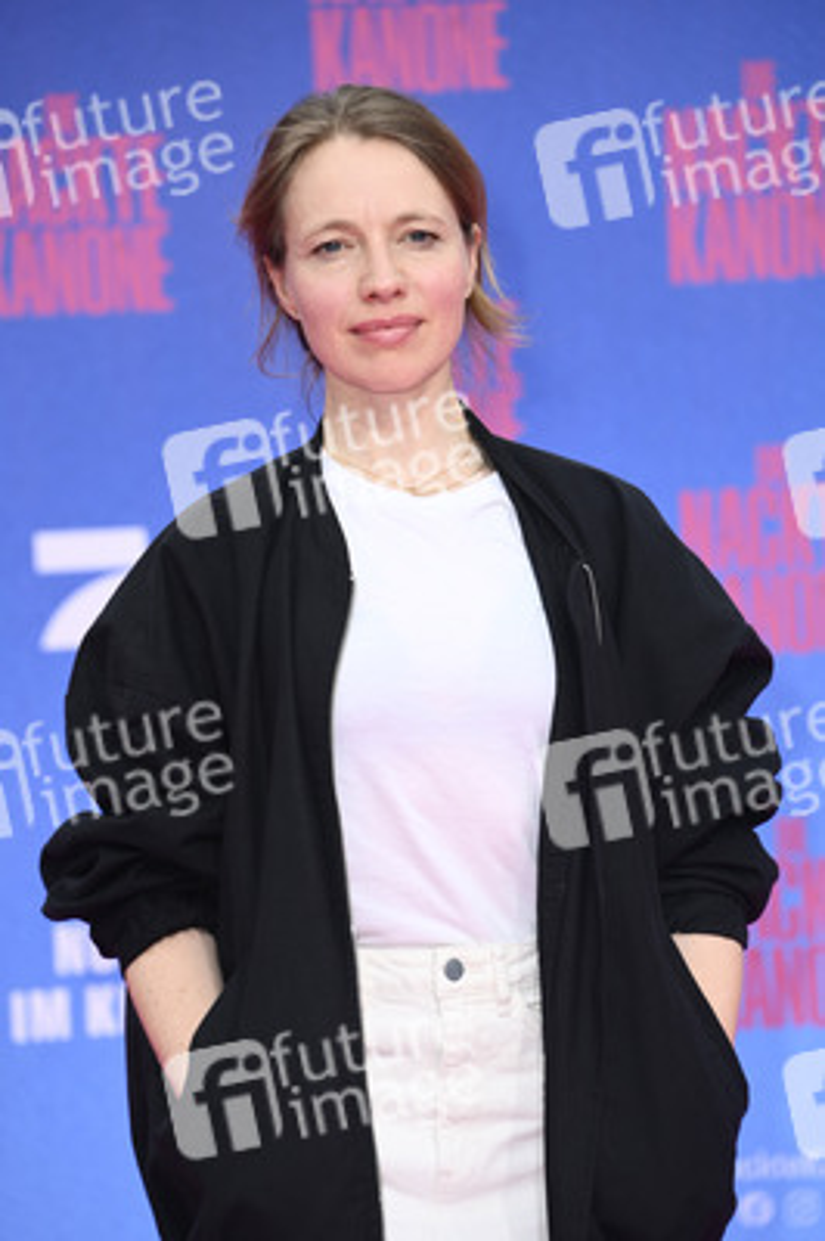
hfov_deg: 7.2
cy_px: 620
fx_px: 6542
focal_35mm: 190
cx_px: 412
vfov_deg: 10.8
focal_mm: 190
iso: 250
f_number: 6.3
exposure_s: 1/250
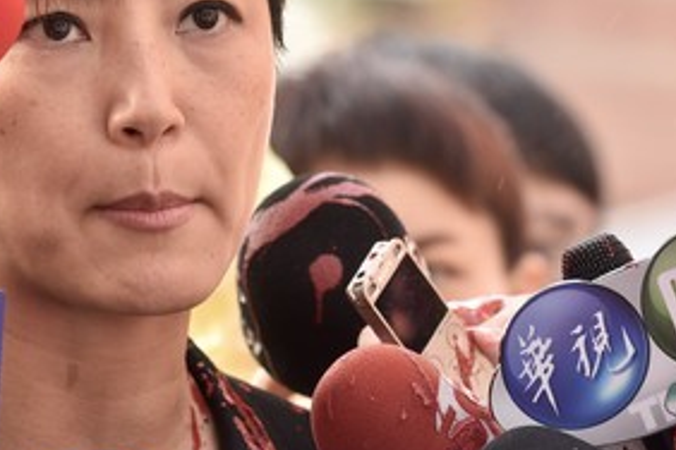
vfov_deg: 3.8
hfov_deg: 5.7
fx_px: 6797
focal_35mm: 362
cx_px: 146
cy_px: 152
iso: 320
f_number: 5
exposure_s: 1/250
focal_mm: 170
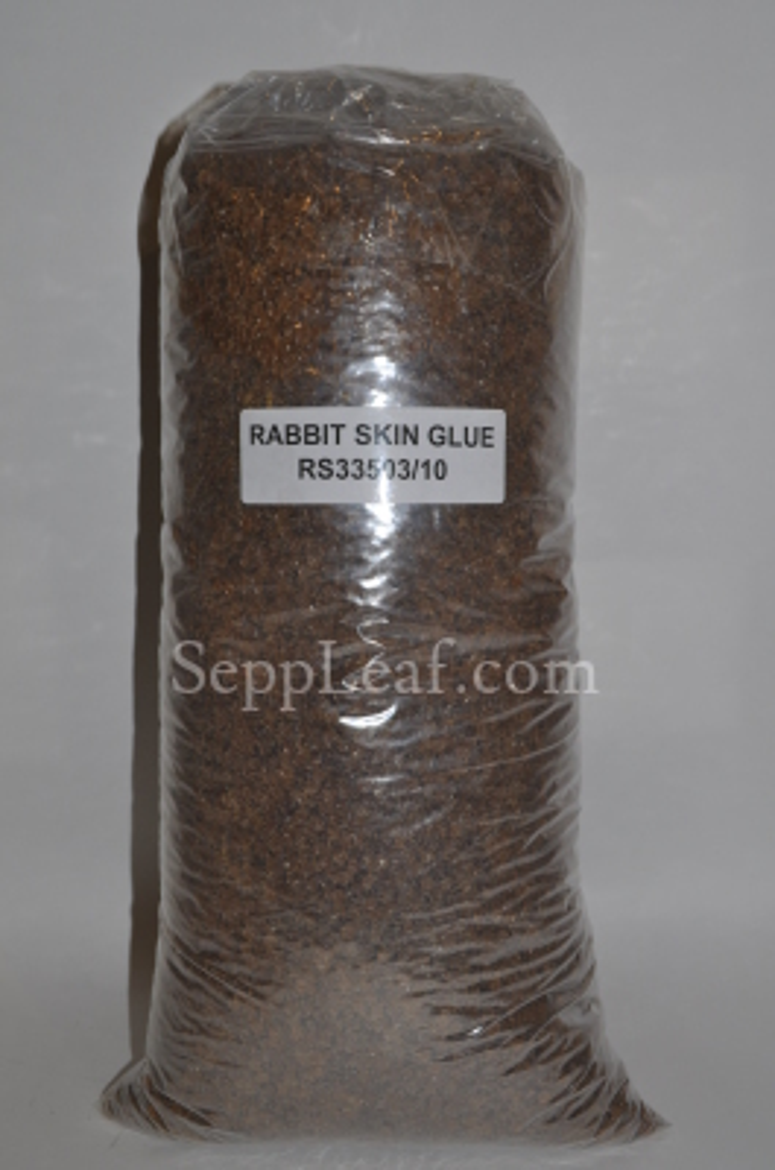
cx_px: 388
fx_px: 1362
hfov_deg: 31.8
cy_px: 585
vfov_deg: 46.5
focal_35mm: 42
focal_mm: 28
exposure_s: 1/125
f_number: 9
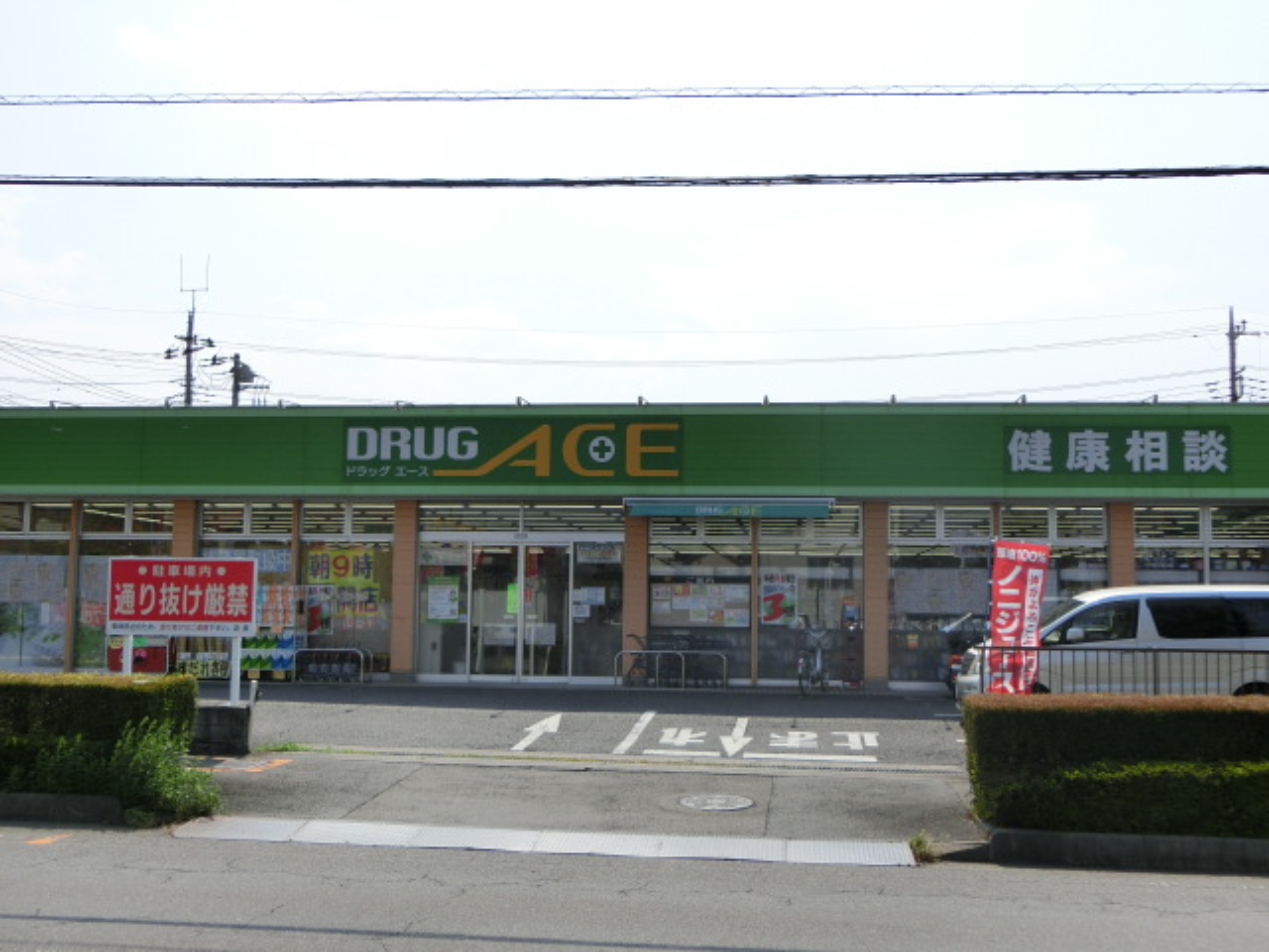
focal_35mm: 39
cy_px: 476
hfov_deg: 47.9
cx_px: 634
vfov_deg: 36.8
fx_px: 1430
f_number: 4.1
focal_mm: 6.9
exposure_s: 1/1000
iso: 80
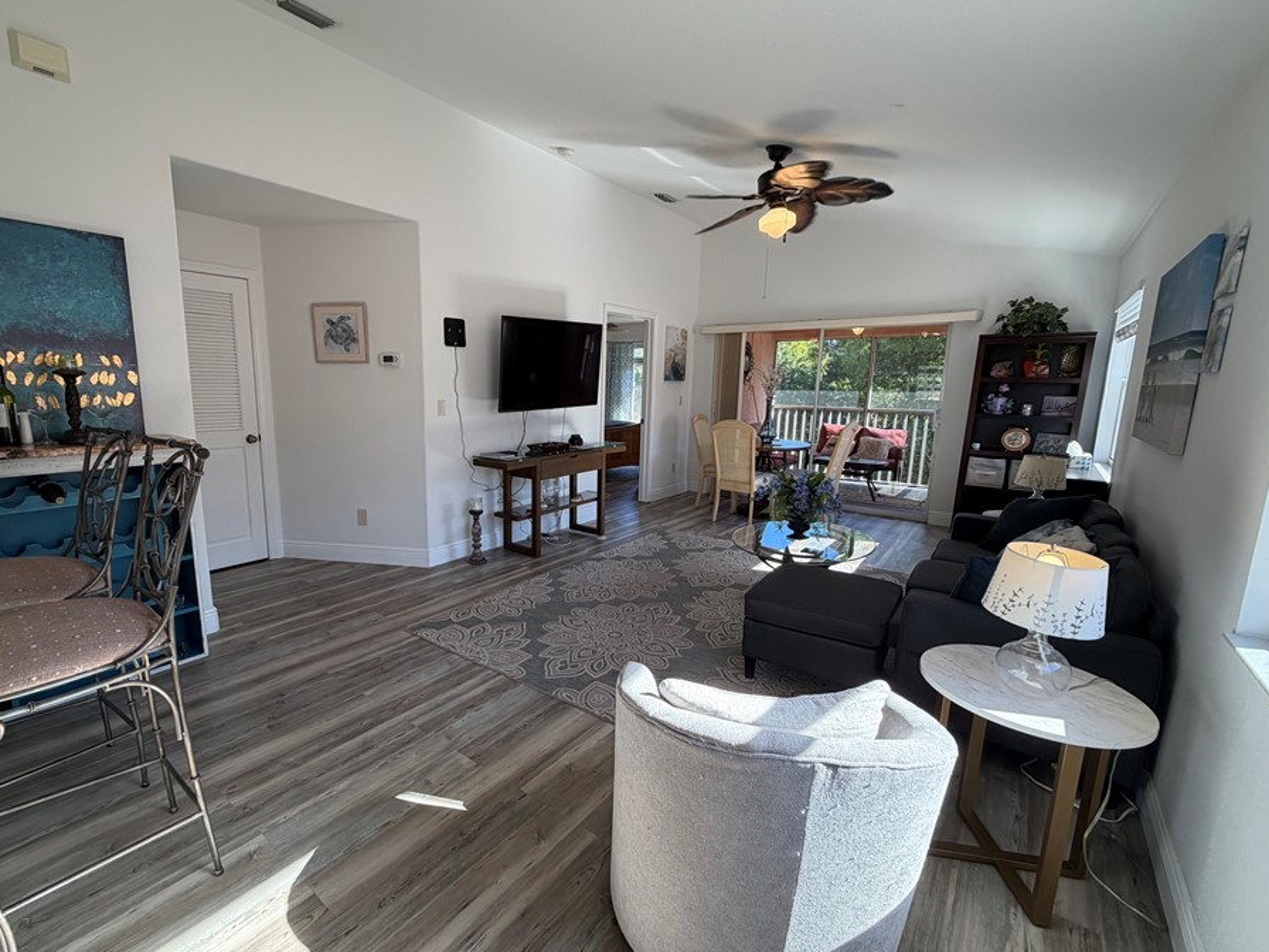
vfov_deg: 78.1
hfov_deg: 94.1
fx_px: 587
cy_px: 482
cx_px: 561
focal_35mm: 16
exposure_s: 1/120
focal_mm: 2.22
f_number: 2.2
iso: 64
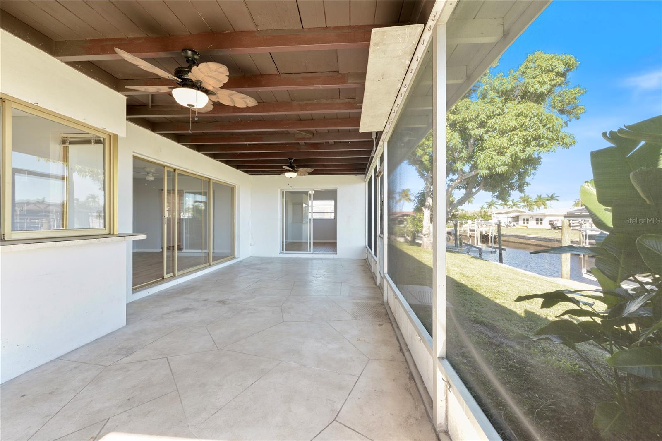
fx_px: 257
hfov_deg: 104.3
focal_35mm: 14
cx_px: 331
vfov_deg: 81.2
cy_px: 220
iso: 400
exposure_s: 1/20
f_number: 9
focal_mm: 14
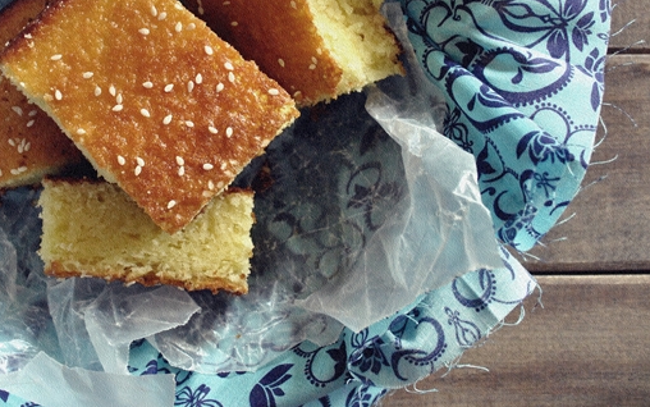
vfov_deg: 24.1
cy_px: 87
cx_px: 224
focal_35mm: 53
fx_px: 939
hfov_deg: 37.8
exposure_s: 1/25
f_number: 7.1
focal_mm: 22
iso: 1600
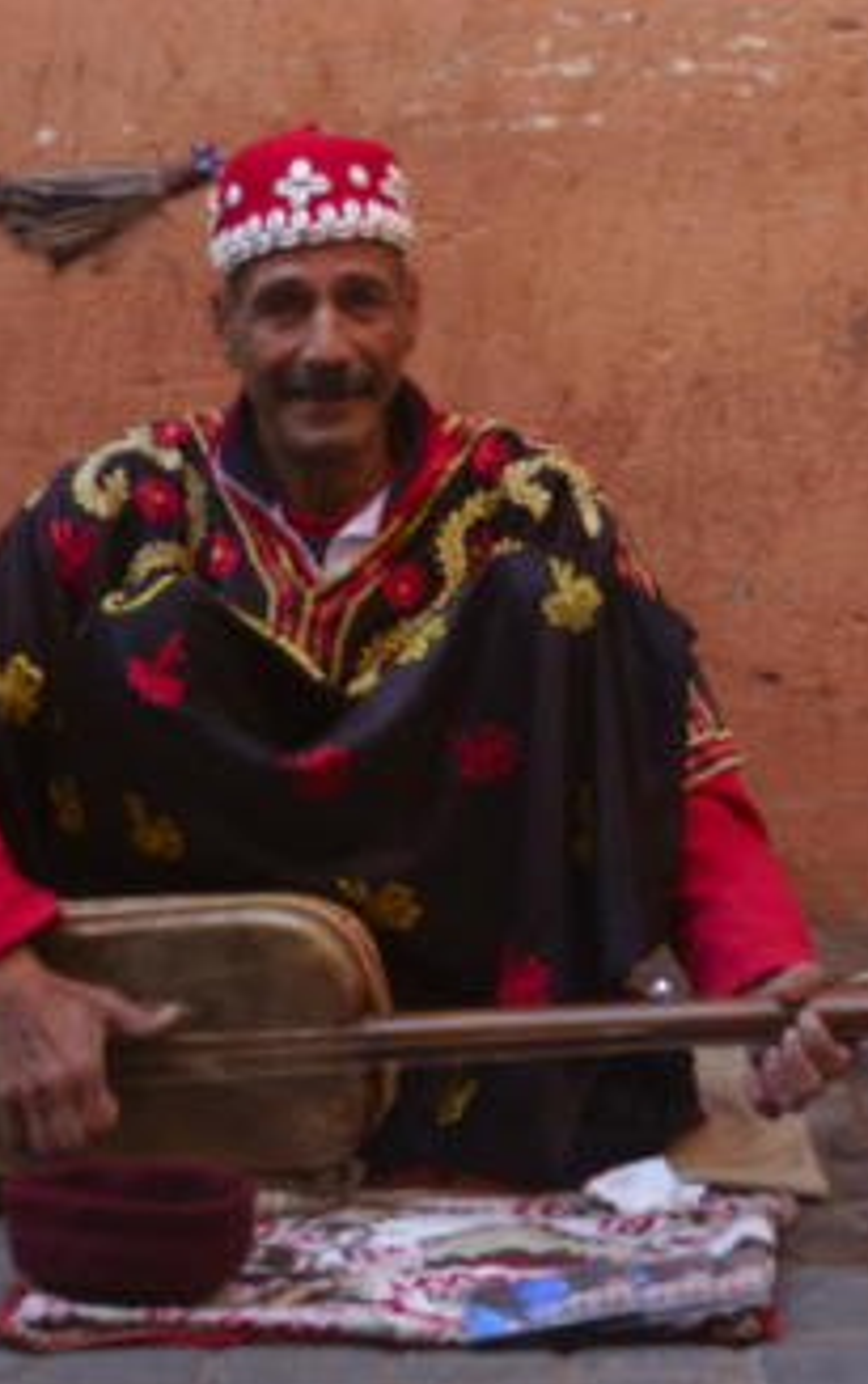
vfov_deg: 24.6
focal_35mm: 84
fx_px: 3172
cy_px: 700
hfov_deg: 15.6
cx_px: 368
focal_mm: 19.68
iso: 250
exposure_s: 1/60
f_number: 3.2
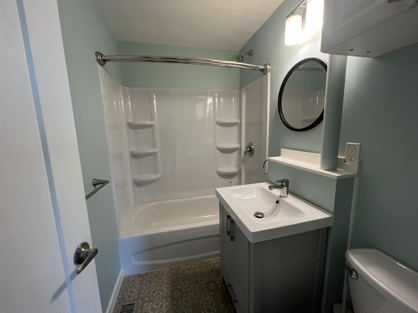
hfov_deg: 106.2
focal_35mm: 13
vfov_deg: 89.9
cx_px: 209
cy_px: 156
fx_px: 157
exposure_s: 1/74
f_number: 1.8
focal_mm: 1.57
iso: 250
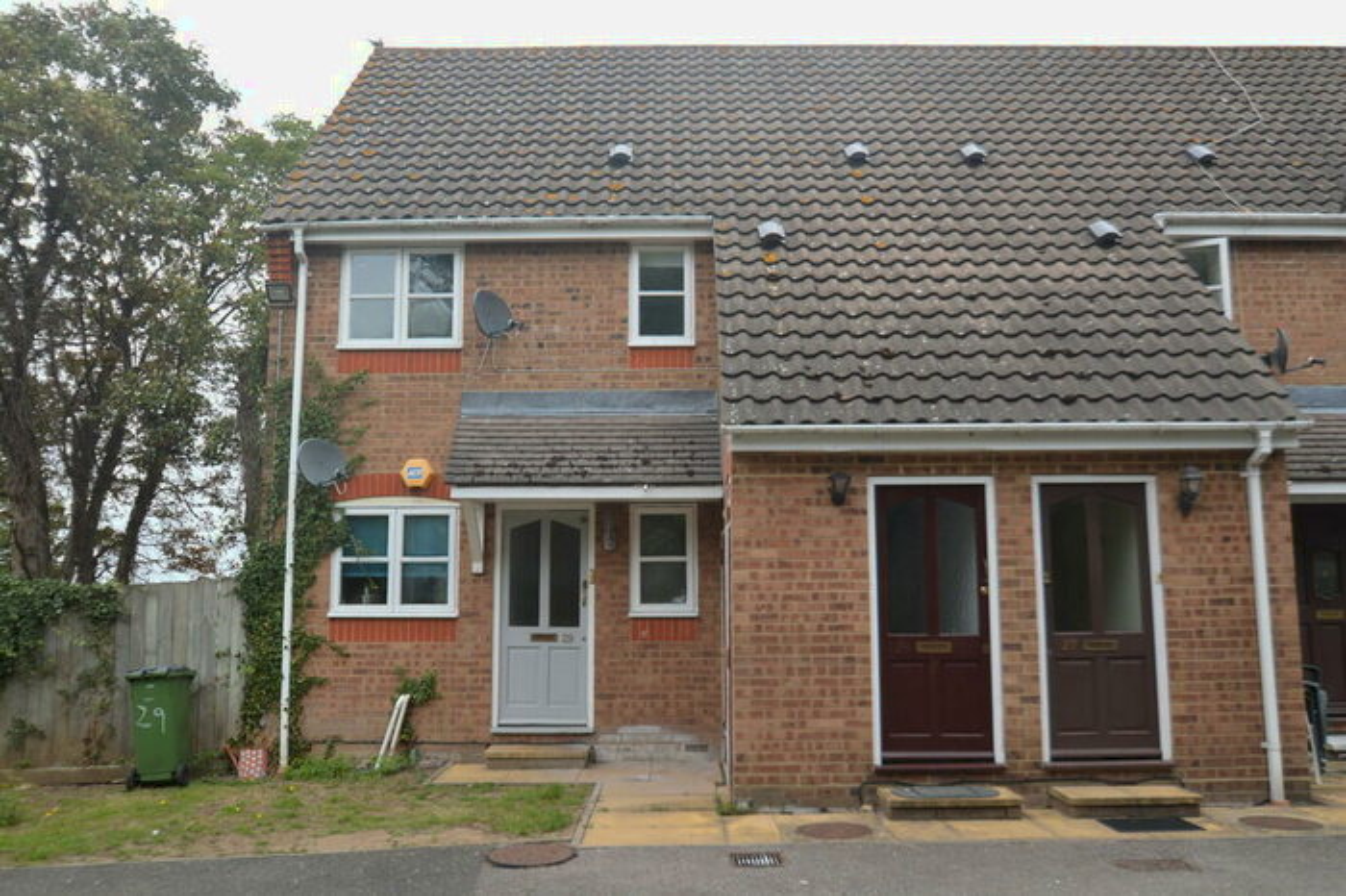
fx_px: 1065
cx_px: 673
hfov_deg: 64.6
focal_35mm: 28
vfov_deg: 45.6
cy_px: 448
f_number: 5.6
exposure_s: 1/125
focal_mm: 19
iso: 100
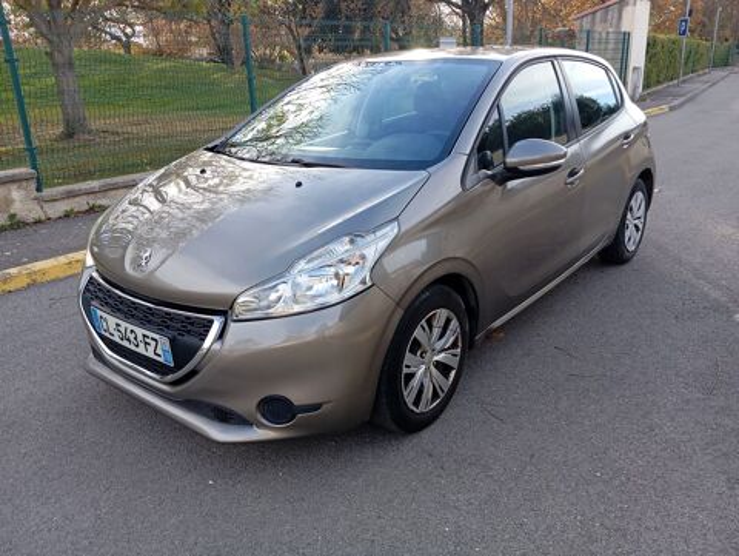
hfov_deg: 63.4
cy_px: 278
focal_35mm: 28
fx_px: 598
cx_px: 370
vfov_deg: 49.8
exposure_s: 1/118
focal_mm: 4.22
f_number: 1.8
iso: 106
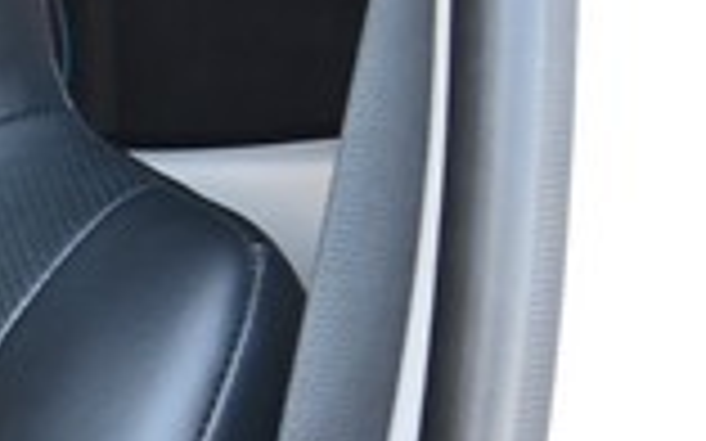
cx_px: -1421
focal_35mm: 171
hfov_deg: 9.5
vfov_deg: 7.3
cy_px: 990
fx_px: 3289
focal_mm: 24
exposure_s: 1/90
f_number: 5.6
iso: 560
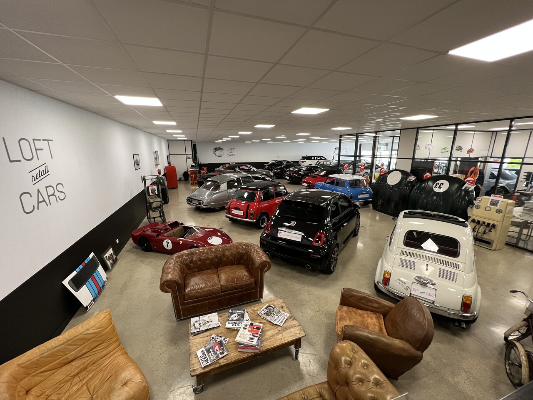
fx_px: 200
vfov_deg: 89.9
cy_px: 200
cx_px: 266
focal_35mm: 13
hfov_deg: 106.2
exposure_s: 1/50
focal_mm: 1.57
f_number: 1.8
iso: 200
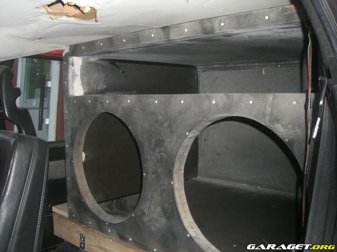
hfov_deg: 49.0
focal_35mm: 38
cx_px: 168
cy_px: 126
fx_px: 370
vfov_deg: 37.7
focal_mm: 6.2
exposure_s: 1/60
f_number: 2.7
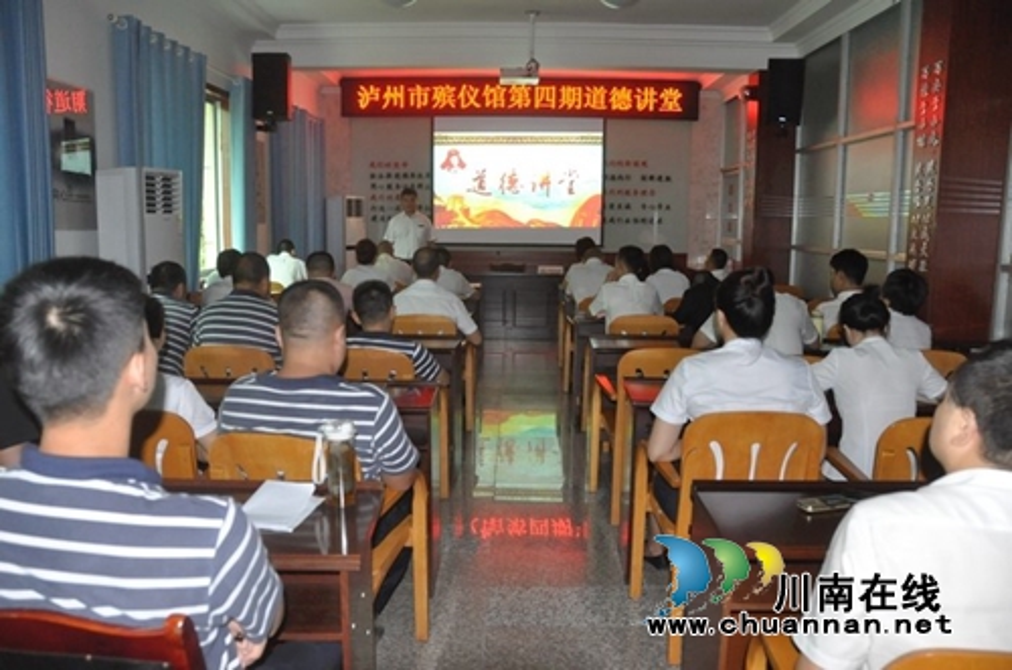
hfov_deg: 67.5
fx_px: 757
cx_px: 506
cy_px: 335
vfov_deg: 47.7
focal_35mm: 27
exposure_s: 1/60
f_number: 5
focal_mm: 18
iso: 1600
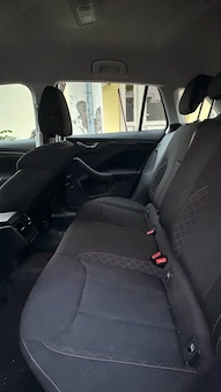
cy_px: 210
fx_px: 187
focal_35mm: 18
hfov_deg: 60.9
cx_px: 123
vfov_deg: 92.5
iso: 2000
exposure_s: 1/25
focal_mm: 2.22
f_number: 2.2
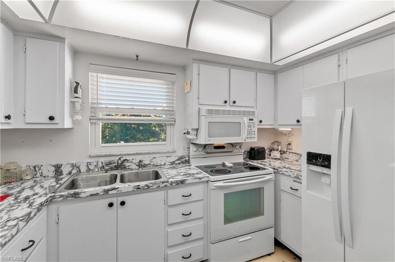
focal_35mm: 15
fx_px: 164
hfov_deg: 100.5
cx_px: 198
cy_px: 131
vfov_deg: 77.1
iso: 200
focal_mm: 10
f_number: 10
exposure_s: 1/15
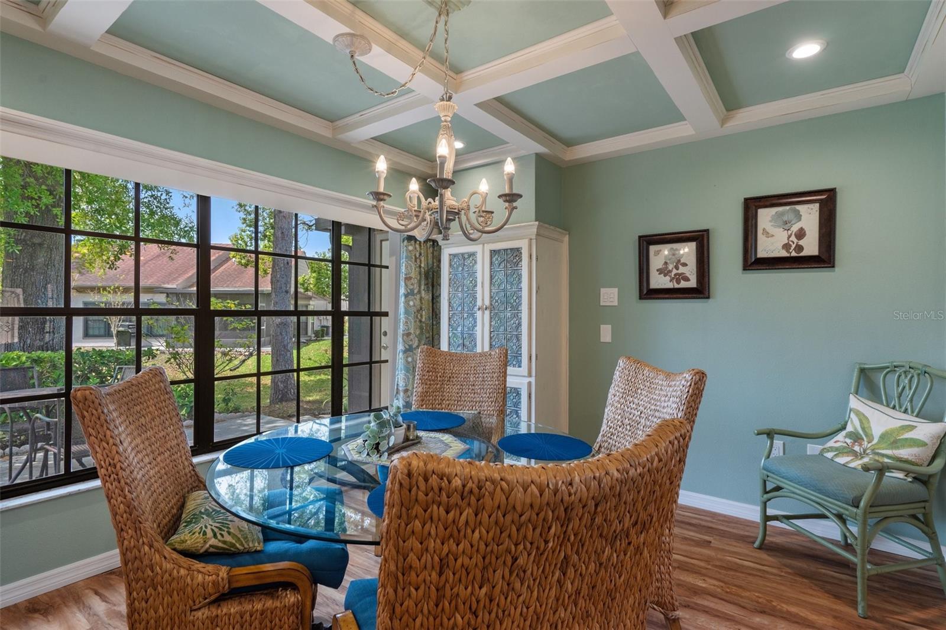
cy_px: 315
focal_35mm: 17
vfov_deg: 70.4
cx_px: 473
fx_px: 447
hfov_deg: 93.3
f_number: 8
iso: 400
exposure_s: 1/2.5
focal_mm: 17
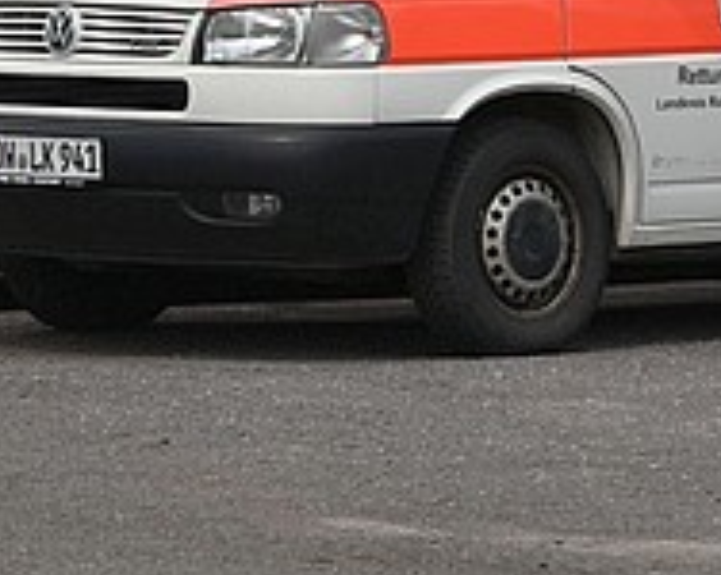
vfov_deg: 4.0
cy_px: -383
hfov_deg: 5.1
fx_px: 8143
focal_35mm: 382
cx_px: -146
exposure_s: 1/320
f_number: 9
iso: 200
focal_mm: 85
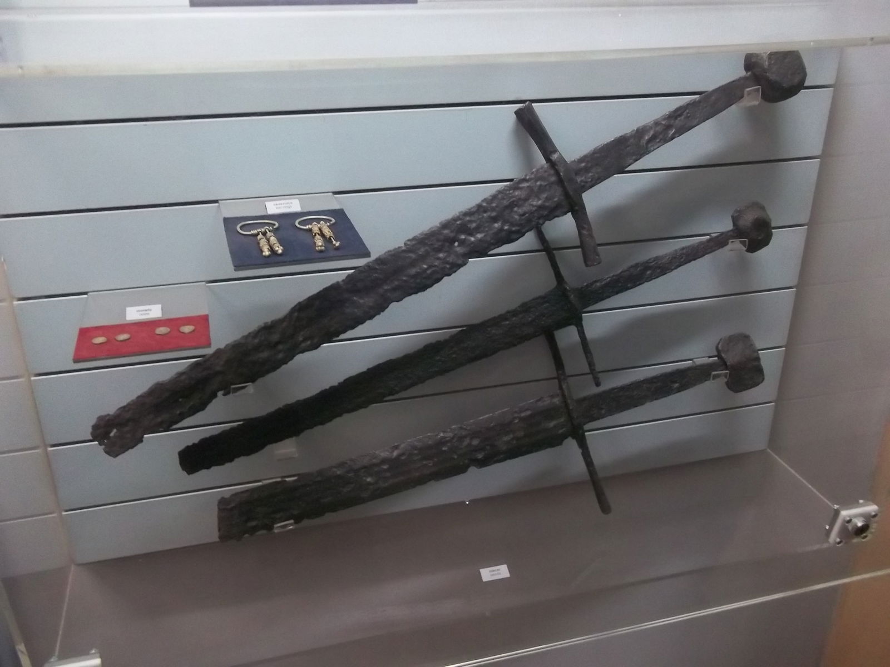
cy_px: 334
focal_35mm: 32
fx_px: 823
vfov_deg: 44.2
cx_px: 445
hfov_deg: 56.8
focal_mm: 5.7
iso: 320
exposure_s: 1/8
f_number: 2.9
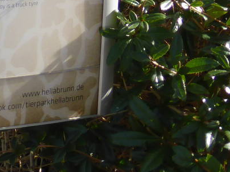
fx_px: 810
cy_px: -112
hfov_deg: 14.0
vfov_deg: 11.5
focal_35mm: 122
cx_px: -211
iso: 100
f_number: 3.6
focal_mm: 5.4
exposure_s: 1/250
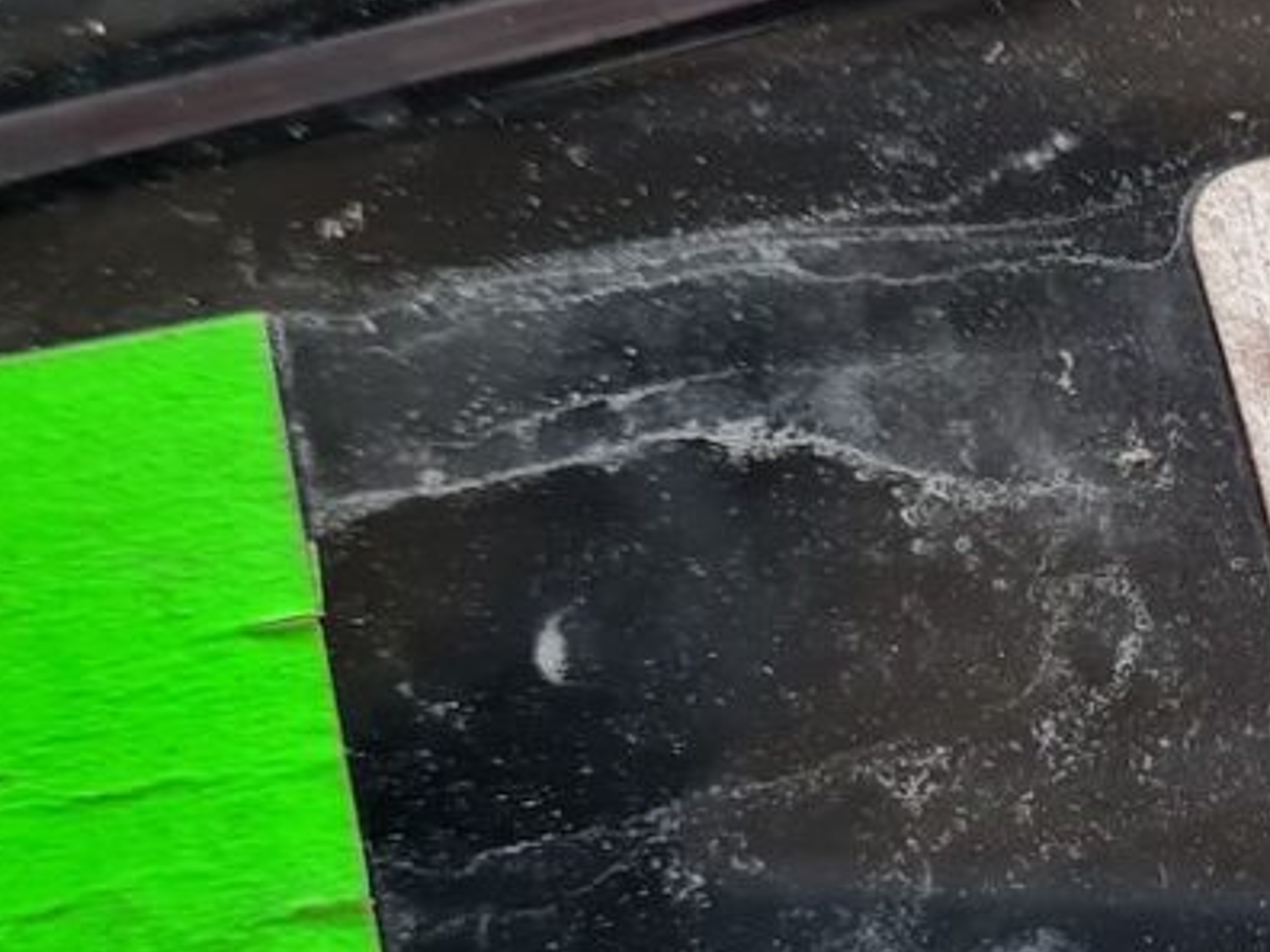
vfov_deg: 16.0
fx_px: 3375
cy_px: 596
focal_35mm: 92
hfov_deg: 20.3
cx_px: 1401
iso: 200
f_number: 1.8
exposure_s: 1/100
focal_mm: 5.4
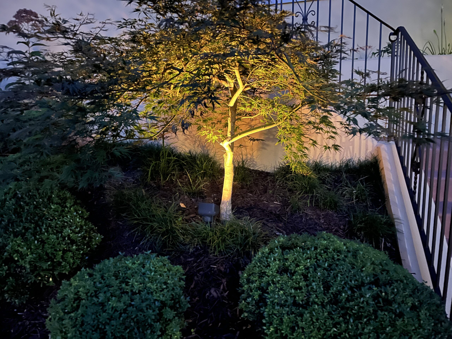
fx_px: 339
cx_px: 226
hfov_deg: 67.3
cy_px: 170
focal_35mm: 26
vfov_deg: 53.1
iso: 1600
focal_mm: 5.1
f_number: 1.6
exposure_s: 1/5
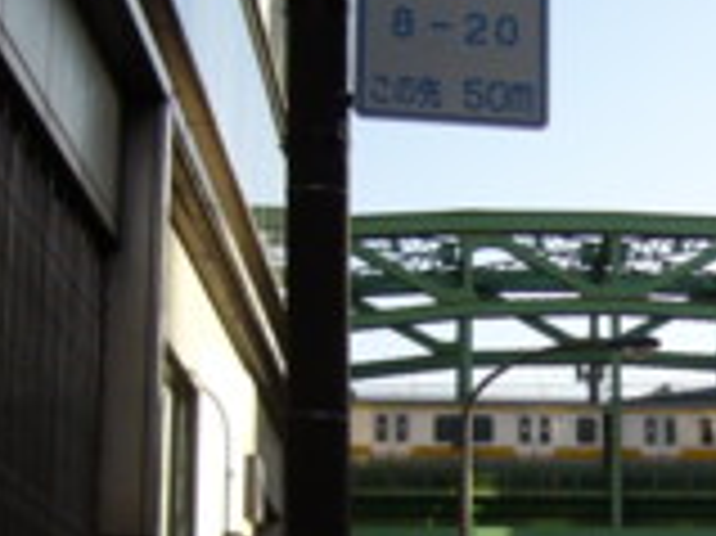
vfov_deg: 14.9
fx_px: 2046
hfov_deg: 19.1
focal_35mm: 99
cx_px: 770
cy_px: 401
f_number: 2.8
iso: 80
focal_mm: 5.8
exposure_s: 1/500
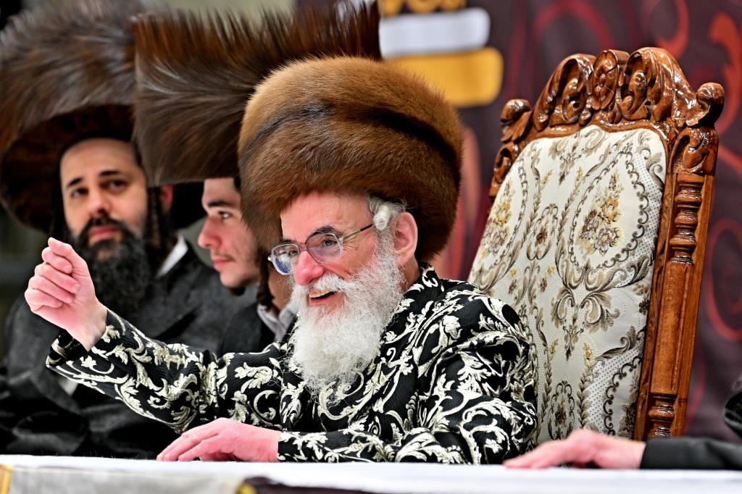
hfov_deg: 8.1
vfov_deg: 5.4
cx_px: 371
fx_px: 5254
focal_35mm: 255
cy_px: 247
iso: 250
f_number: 2.8
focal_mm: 170
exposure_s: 1/250
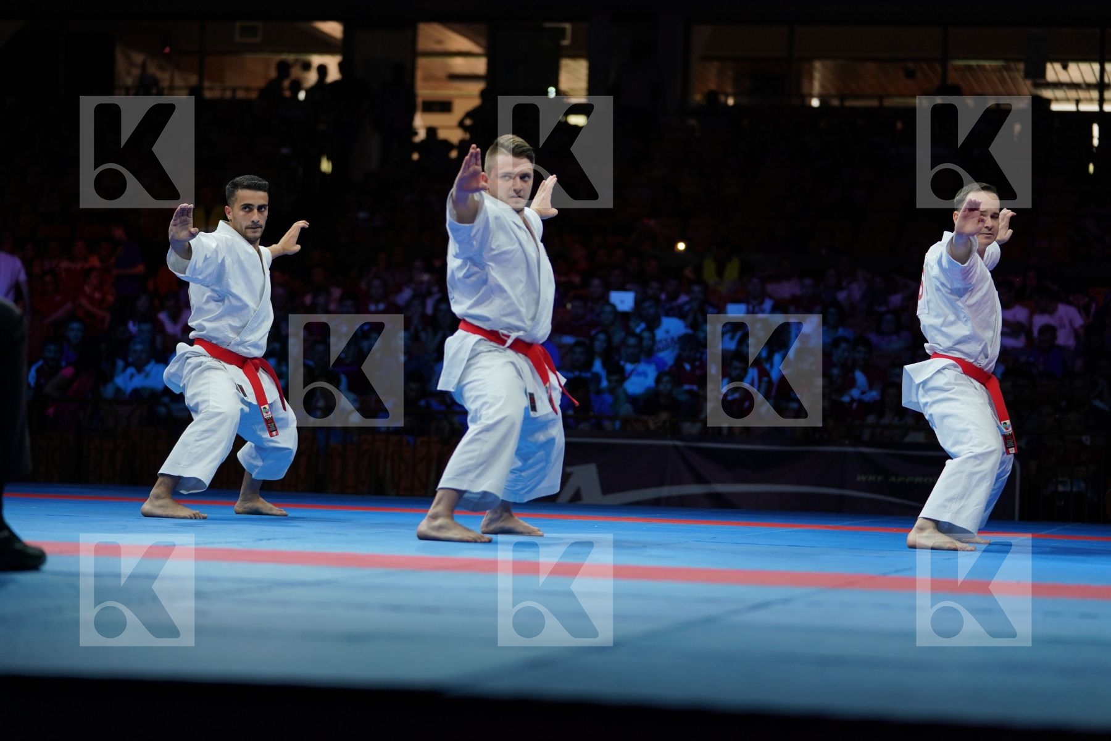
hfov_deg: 19.5
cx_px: 556
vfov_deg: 13.0
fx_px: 3240
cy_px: 370
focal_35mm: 105
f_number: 2.8
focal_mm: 105
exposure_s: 1/500
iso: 500
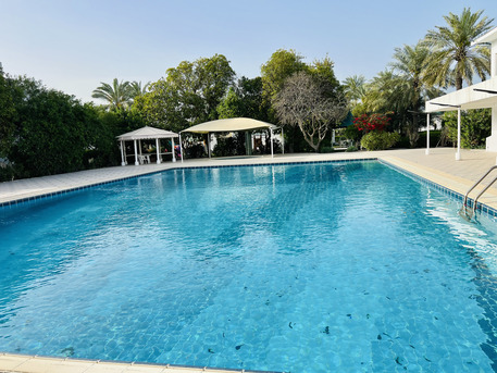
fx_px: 373
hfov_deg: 67.3
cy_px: 186
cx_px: 248
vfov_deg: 53.1
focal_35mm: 26
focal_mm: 5.7
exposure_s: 1/2513
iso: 50
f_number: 1.5
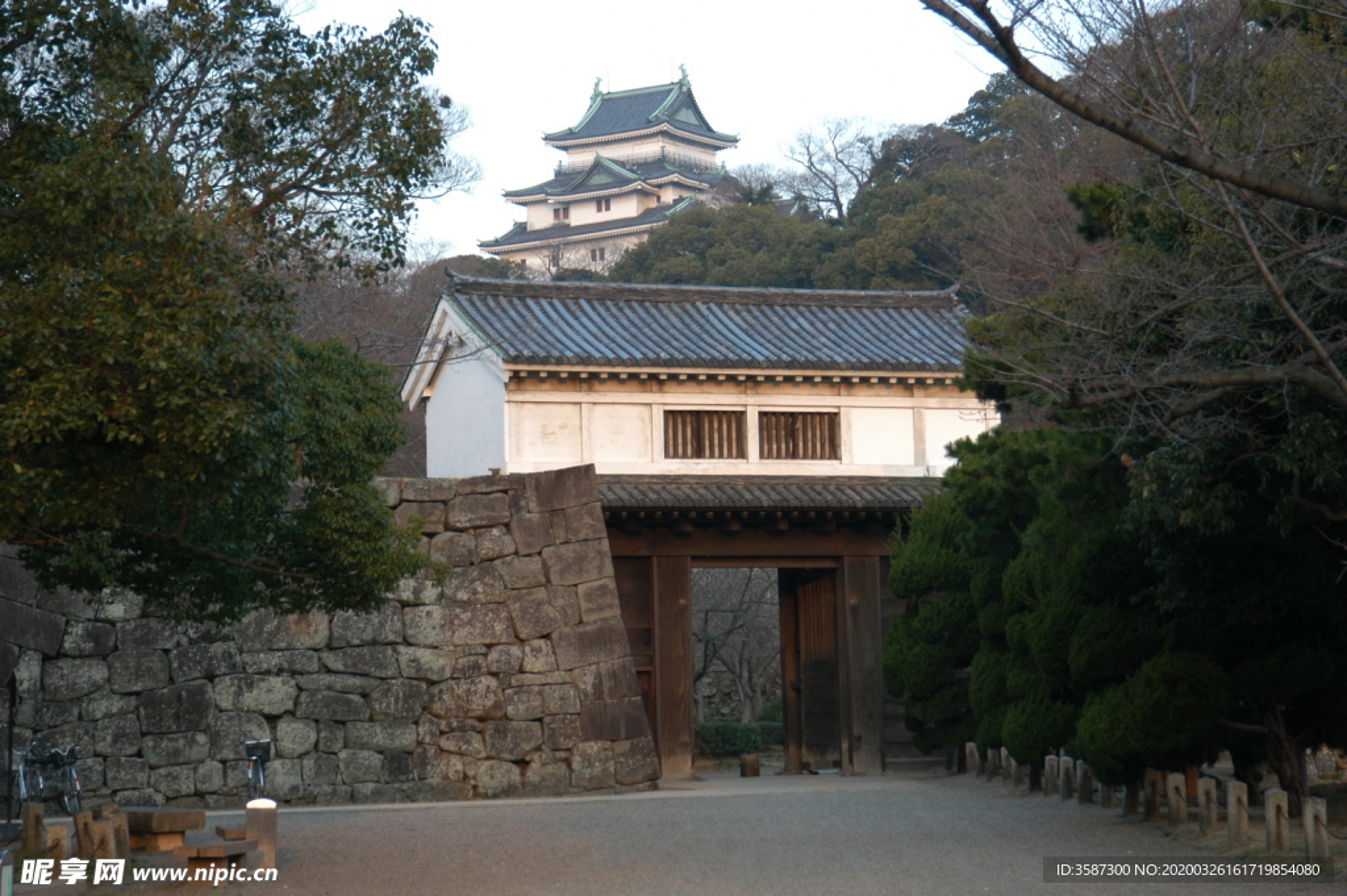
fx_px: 3253
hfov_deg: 23.4
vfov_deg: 15.7
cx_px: 674
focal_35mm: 87
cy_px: 448
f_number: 5
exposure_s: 1/100
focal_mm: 58
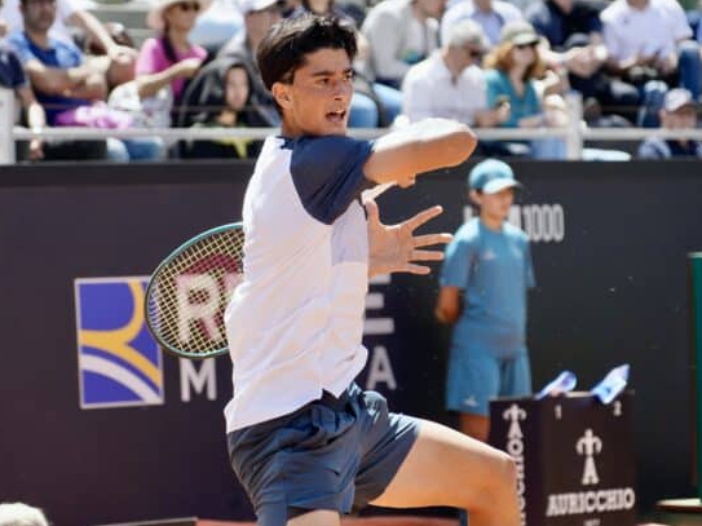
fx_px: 4440
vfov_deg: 6.8
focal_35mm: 219
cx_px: 360
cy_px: 262
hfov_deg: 9.0
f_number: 6.3
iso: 1600
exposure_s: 1/2500
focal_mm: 201
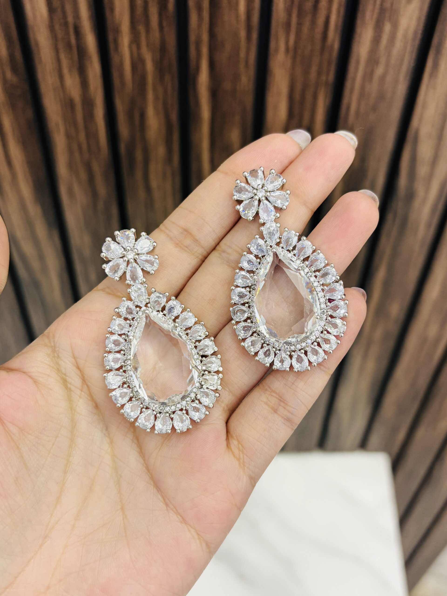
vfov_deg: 67.3
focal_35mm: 26
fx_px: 448
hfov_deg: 53.1
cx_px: 224
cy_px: 298
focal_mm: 5.96
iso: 160
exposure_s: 1/50
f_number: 1.6
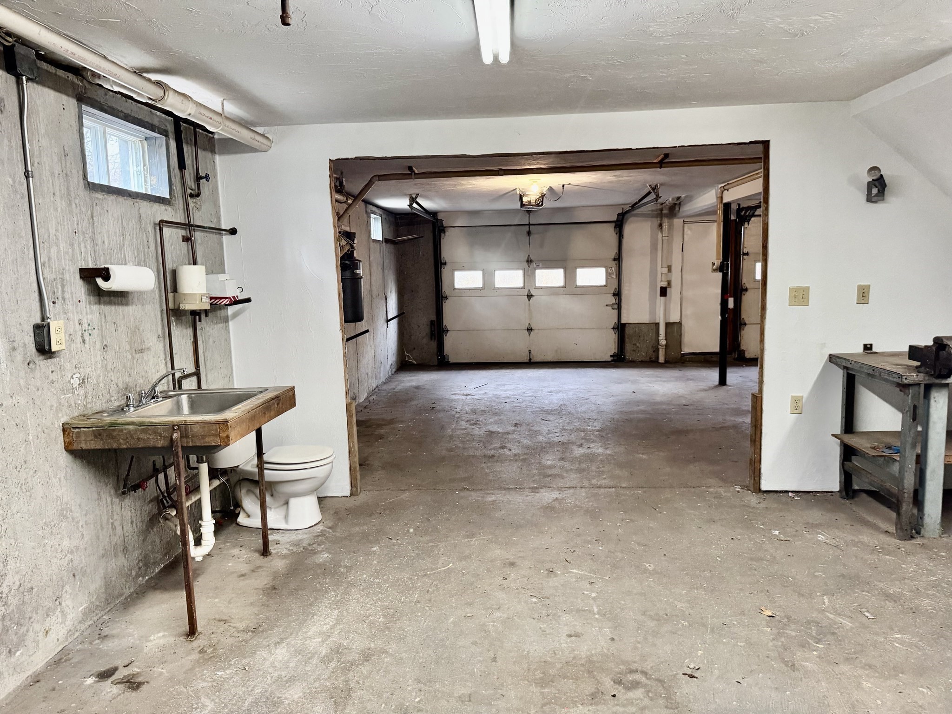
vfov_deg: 56.8
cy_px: 357
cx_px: 476
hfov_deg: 71.6
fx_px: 660
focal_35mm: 24
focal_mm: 6.76
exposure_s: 1/60
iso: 320
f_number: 1.78
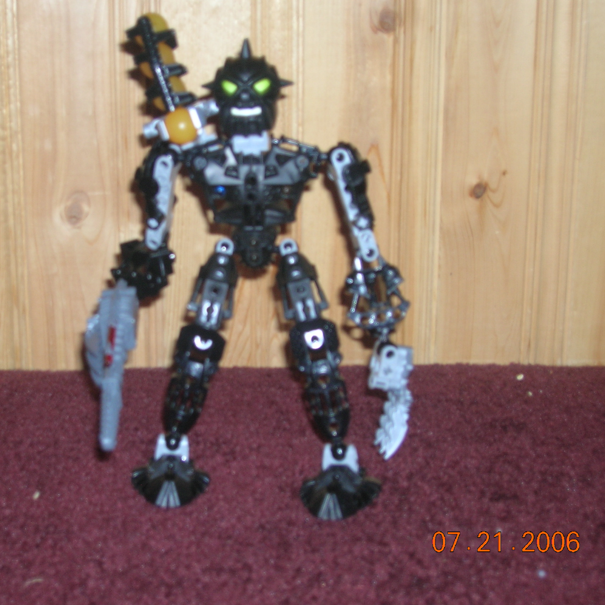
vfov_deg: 26.9
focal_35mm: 64
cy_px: 302
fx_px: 1266
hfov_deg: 26.8
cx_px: 231
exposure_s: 1/60.1
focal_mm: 9
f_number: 3.4
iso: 50
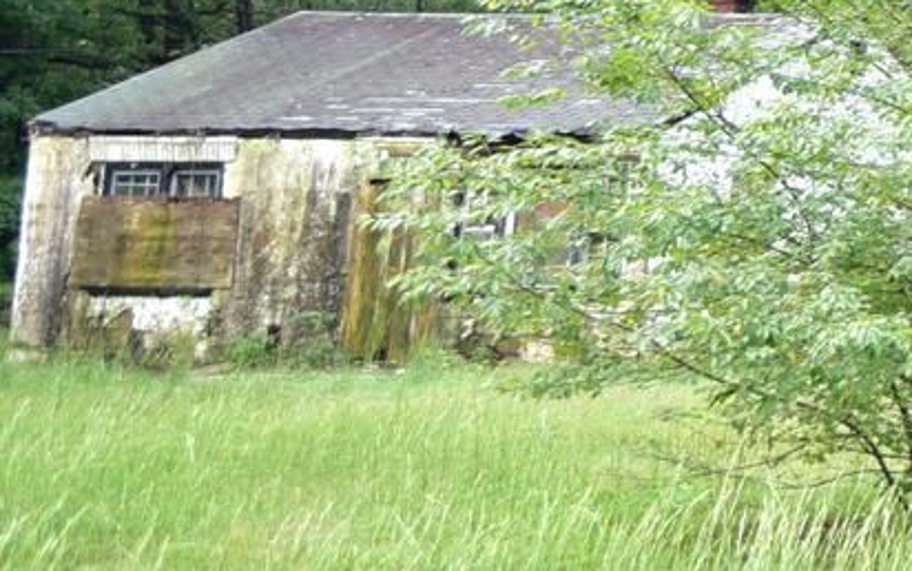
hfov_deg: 16.5
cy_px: -1
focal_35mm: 81
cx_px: 1983
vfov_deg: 15.8
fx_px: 2014
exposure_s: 1/100
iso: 100
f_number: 2.8
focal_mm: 16
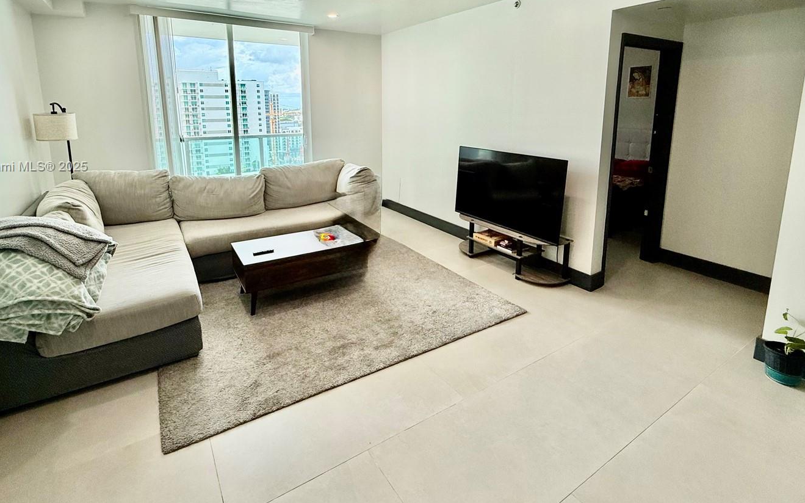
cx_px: 380
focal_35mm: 18
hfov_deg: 91.0
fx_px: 395
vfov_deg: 63.3
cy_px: 167
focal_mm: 2.22
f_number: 2.2
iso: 64
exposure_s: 1/166
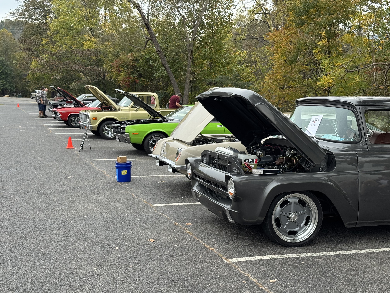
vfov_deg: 30.3
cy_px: 146
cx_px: 195
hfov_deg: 39.7
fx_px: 541
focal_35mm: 48
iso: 64
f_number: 1.78
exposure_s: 1/685
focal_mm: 6.76
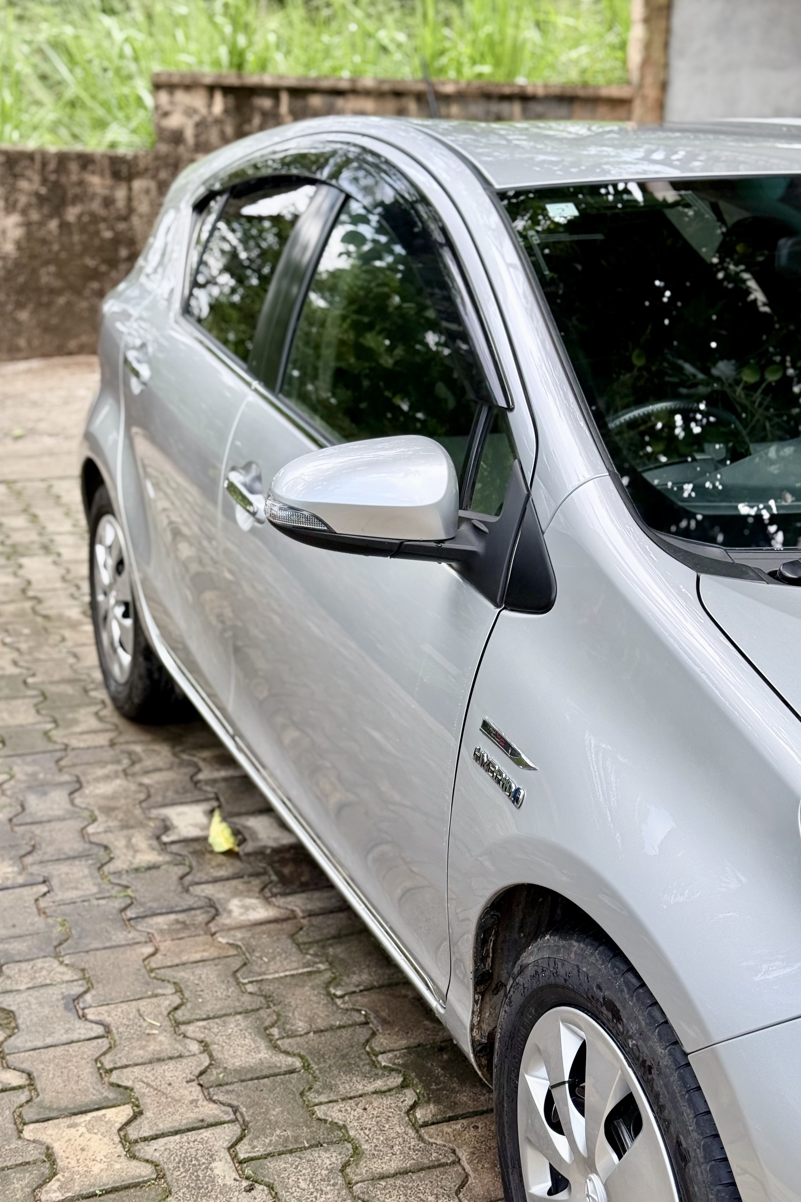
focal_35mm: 50
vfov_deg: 39.6
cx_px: 440
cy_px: 600
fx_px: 1669
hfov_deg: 27.0
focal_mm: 6.76
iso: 80
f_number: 1.78
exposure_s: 1/1070
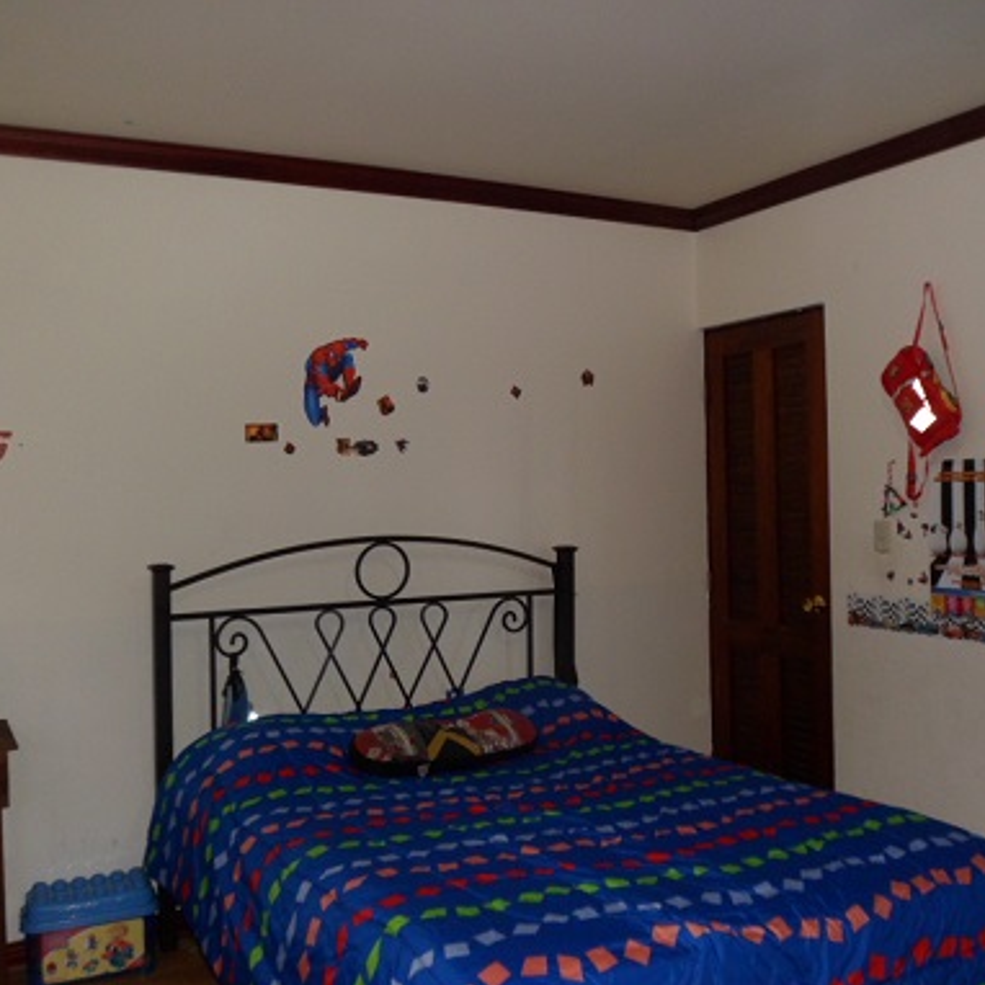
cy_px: 492
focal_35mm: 32
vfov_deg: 51.1
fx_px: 1030
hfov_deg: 51.1
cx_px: 492
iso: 160
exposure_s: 1/45
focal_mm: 4.9
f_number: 3.3
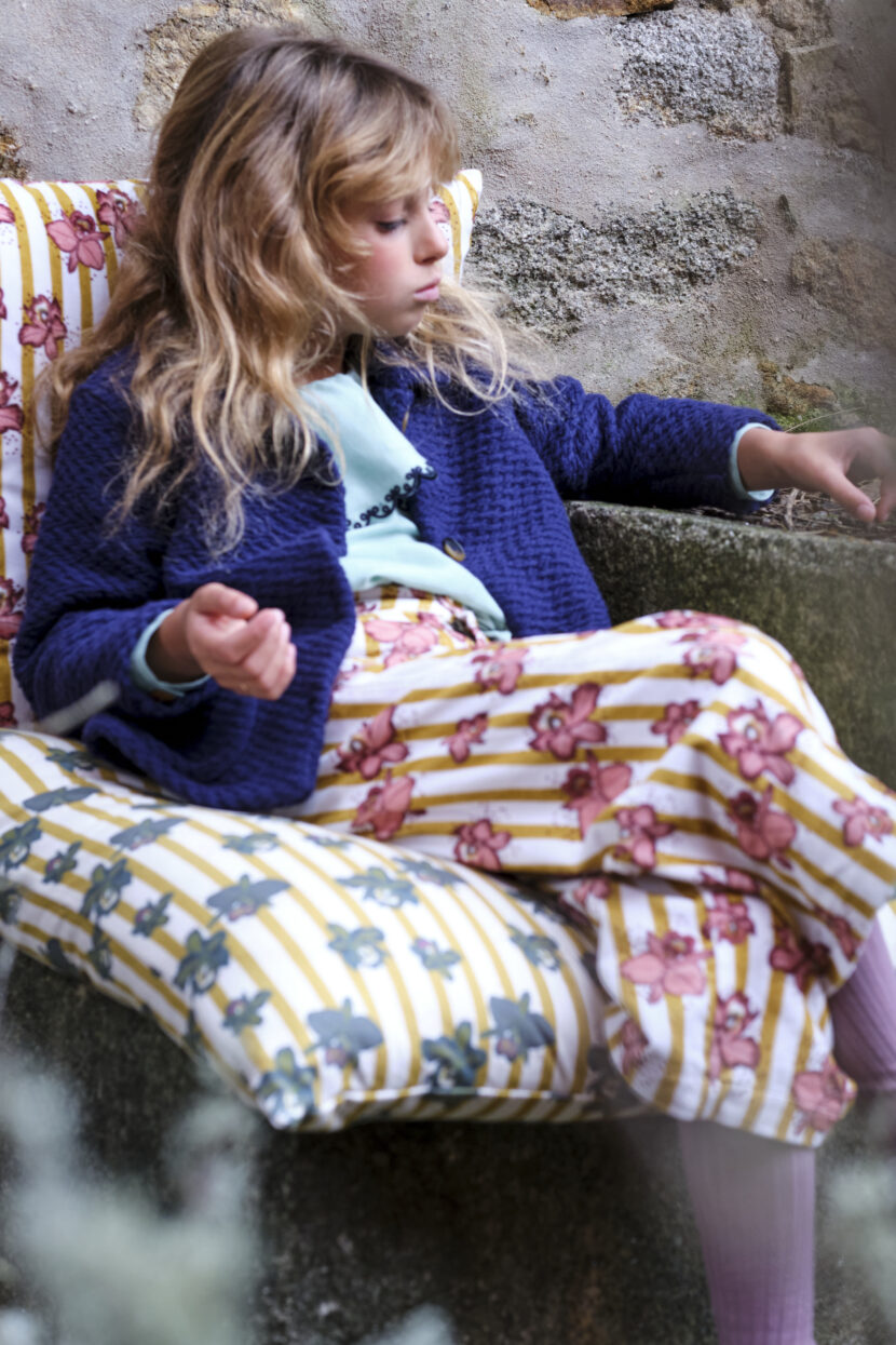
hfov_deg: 16.3
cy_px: 672
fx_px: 3136
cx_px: 448
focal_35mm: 84
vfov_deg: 24.2
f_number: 4
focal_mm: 56
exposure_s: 1/500
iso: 800
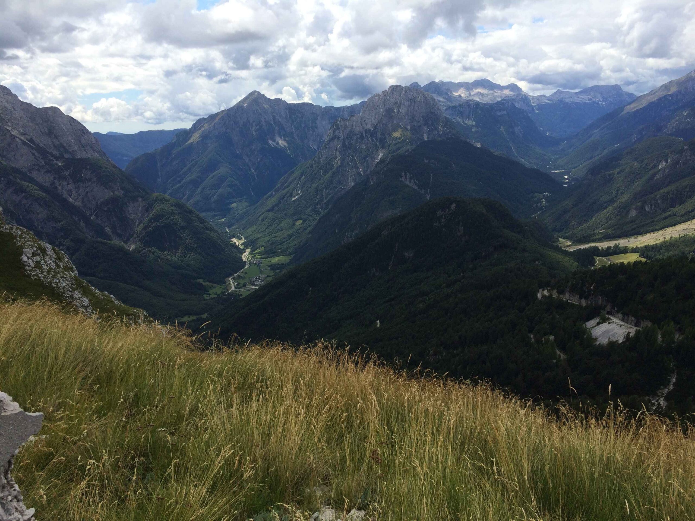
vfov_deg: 48.2
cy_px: 260
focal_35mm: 29
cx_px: 348
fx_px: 582
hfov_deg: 61.7
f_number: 2.2
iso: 32
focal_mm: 4.15
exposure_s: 1/2160
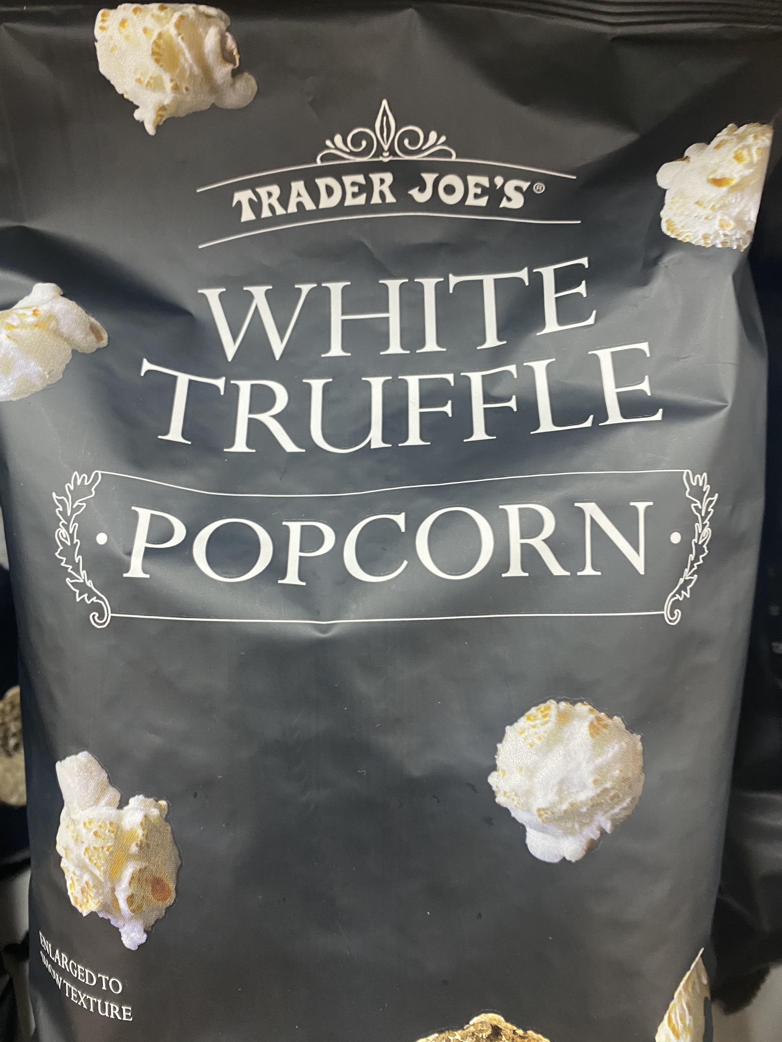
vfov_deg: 67.3
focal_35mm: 26
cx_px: 391
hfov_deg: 53.1
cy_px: 521
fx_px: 783
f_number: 1.8
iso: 250
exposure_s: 1/60
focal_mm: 4.25
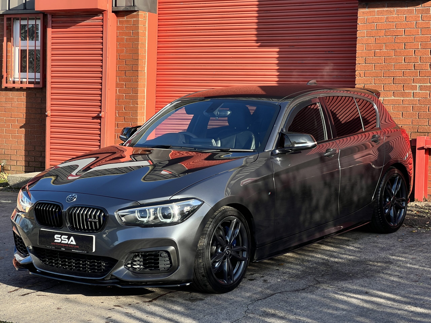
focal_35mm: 77
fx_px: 959
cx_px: 216
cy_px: 162
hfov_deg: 25.3
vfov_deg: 19.1
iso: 32
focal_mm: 9
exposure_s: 1/356
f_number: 2.8
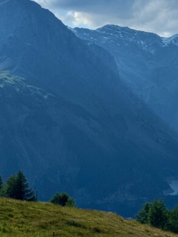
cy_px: 118
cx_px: 180
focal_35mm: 125
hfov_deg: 11.7
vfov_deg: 15.8
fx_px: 857
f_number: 1.78
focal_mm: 6.76
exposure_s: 1/9009
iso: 64
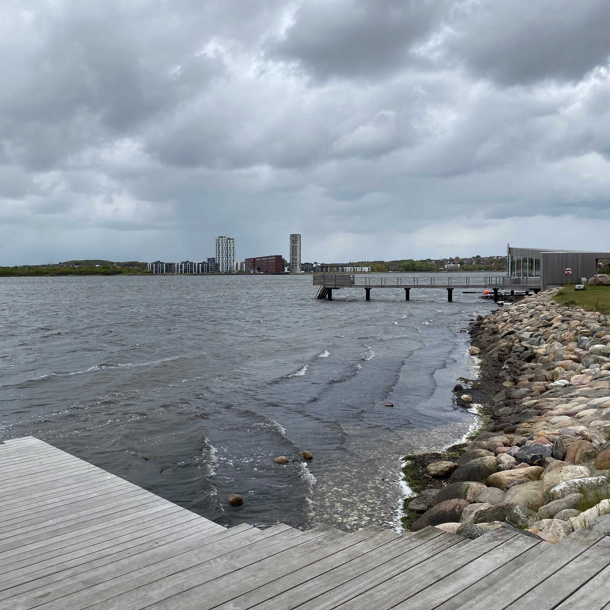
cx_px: 258
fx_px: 618
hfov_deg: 52.3
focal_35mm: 31
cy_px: 302
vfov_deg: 52.5
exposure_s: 1/4000
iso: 32
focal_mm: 4.25
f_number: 1.8
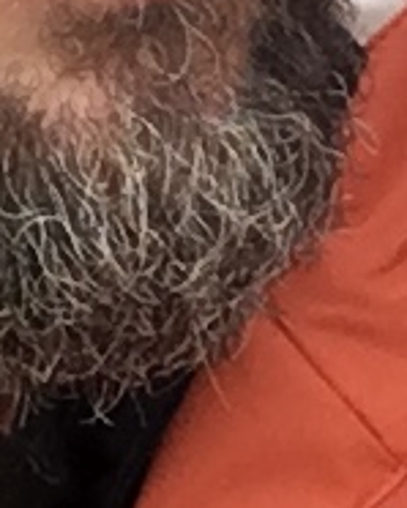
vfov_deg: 9.0
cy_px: -298
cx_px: 412
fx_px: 3129
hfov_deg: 7.4
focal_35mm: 208
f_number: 2.4
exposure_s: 1/219
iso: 50
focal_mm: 2.15
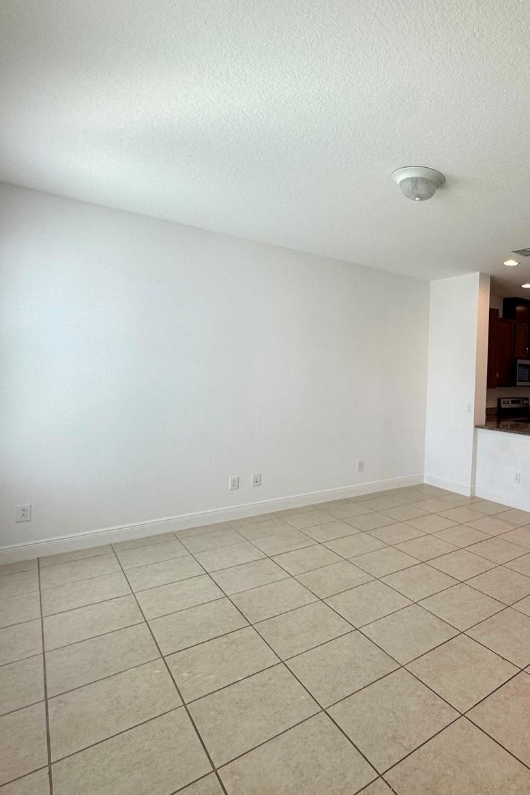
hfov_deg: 55.1
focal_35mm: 20
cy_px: 386
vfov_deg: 84.0
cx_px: 461
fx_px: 442
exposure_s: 1/120
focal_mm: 2.22
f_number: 2.2
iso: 80
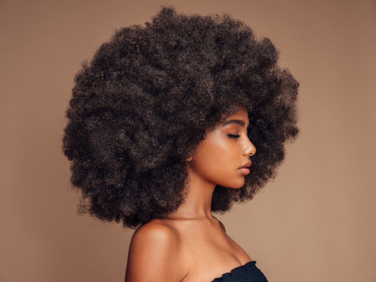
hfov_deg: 37.5
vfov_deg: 28.6
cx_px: 188
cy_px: 141
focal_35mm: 51
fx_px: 554
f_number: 9
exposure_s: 1/125
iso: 100
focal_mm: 64
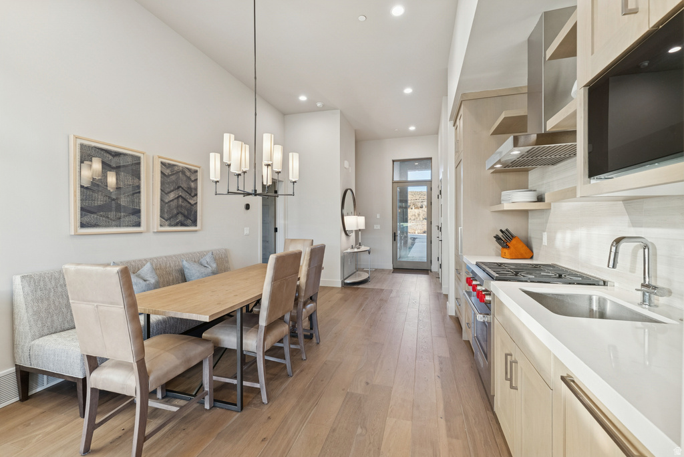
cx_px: 342
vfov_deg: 78.5
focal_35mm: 15
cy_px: 228
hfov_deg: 101.5
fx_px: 279
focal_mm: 14.7
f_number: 8
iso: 640
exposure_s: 1/30
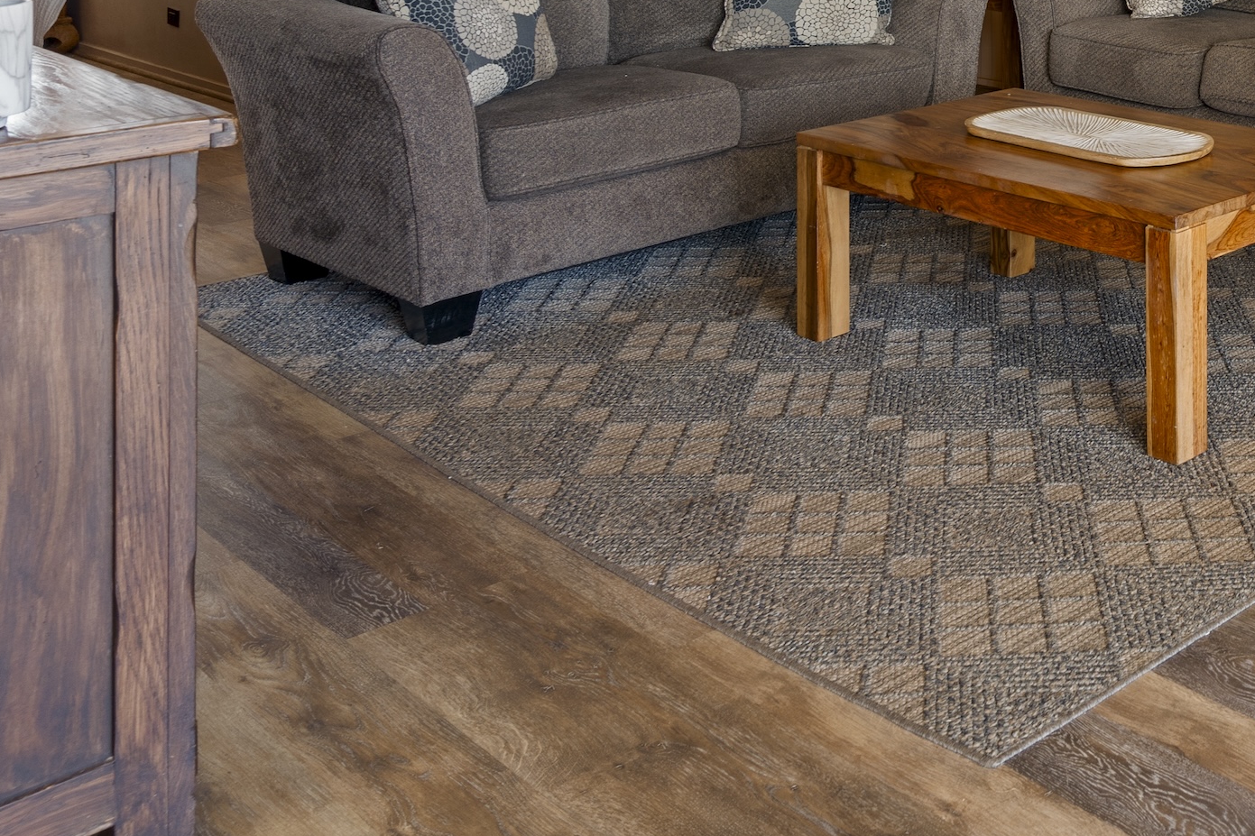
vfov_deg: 26.6
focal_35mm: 44
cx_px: 1494
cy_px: -199
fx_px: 1534
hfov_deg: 35.4
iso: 100
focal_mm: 17
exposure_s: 1/2
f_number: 8
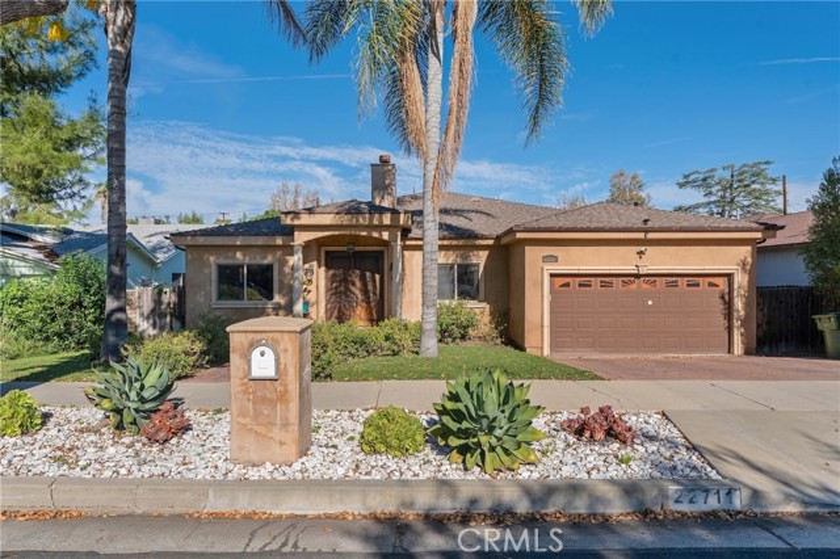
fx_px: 487
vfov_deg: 59.7
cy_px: 280
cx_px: 420
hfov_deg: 81.5
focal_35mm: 21
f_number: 8
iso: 160
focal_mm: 20.9
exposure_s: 1/640
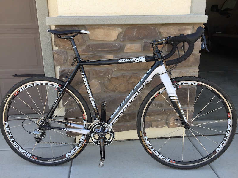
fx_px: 199
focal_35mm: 29
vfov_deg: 48.2
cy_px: 89
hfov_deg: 61.7
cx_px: 119
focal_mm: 4.15
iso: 32
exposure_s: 1/363
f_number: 2.2
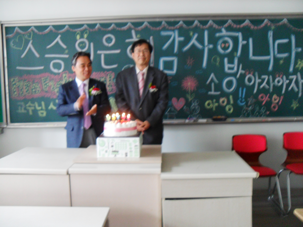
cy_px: 114
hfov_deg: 52.6
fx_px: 306
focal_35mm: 35
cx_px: 152
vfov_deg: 40.7
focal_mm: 6.3
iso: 200
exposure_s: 1/8
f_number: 3
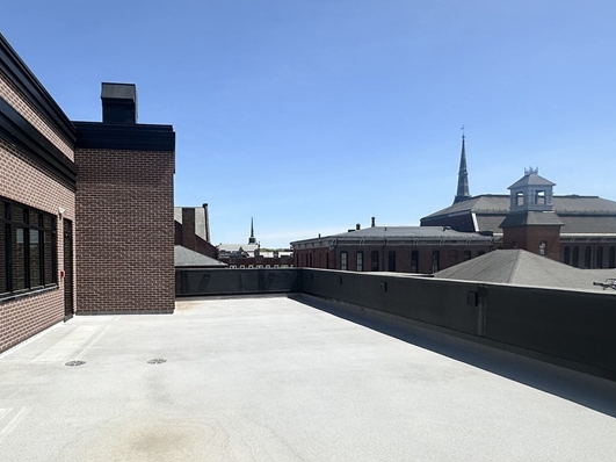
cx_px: 260
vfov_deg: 51.1
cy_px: 269
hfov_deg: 65.0
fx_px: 480
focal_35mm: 27
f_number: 2.2
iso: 50
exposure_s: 1/3040
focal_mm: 2.22
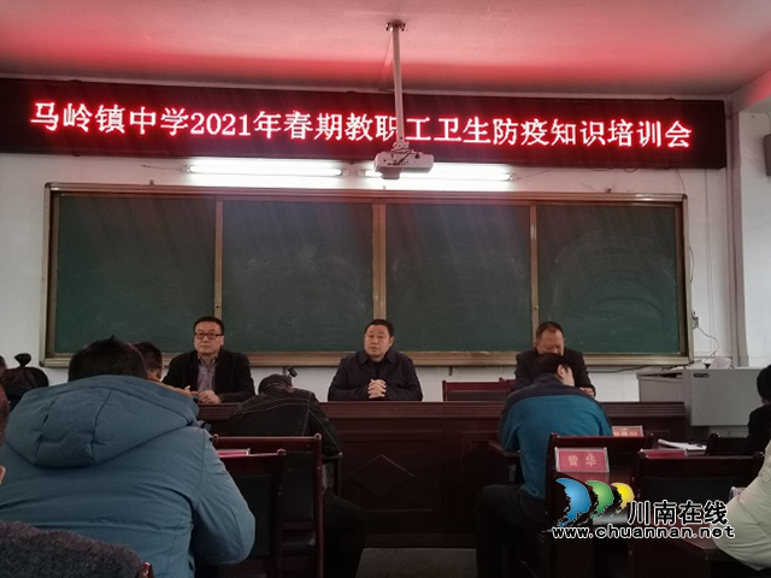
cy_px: 289
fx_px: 757
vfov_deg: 41.8
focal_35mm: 34
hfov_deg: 54.0
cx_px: 386
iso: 250
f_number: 1.8
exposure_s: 1/50
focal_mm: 4.75
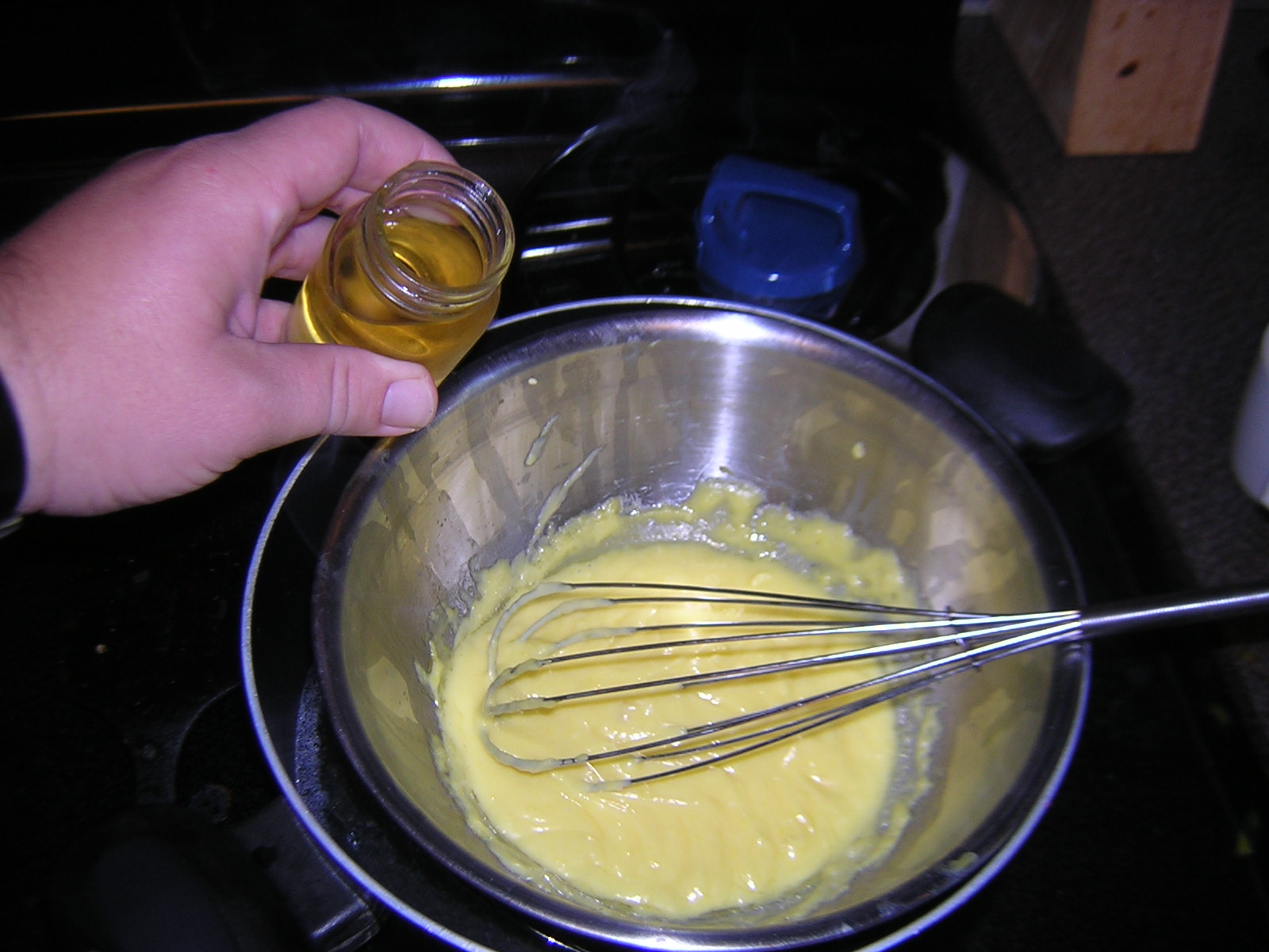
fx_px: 1320
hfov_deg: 51.4
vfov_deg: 39.7
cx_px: 634
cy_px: 476
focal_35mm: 36
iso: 100
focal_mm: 4.7
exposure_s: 1/60.1
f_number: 2.6
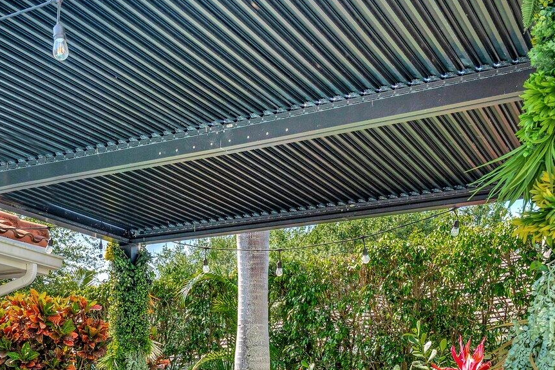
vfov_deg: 22.5
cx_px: 147
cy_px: 402
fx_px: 879
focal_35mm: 57
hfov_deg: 34.4
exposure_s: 1/250
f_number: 8
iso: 400
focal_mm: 24
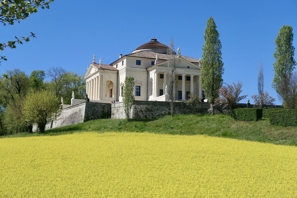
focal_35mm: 69
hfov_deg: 29.2
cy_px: 99
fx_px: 569
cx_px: 148
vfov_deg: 19.7
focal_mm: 25.2
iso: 200
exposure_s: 1/1000
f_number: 6.3
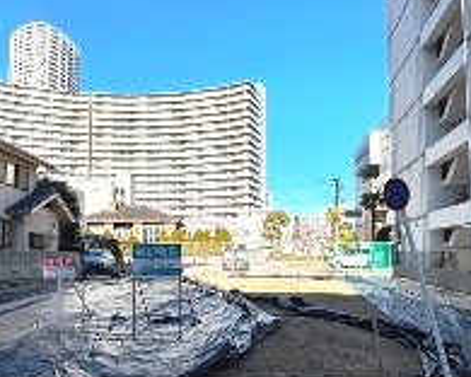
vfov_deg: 51.2
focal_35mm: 28
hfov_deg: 62.0
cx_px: 208
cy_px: 227
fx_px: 390
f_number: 2.2
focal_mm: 2.22
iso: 50
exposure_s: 1/2132
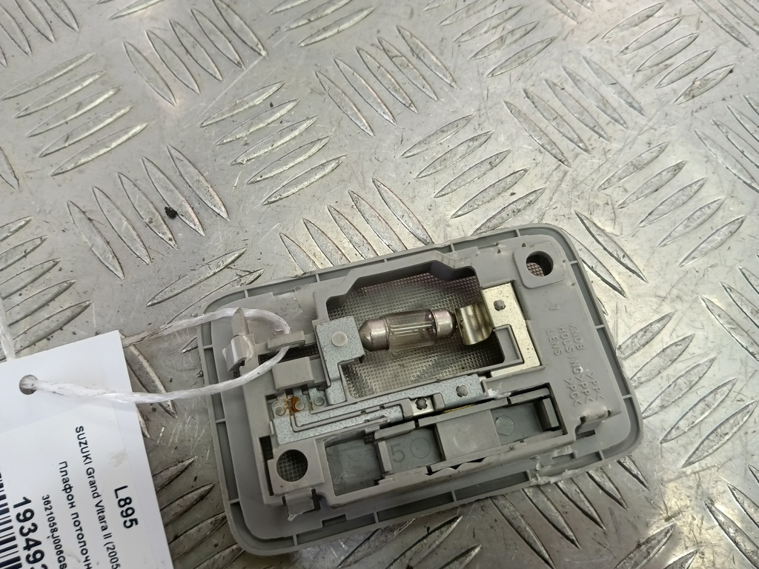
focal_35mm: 23
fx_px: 504
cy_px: 284
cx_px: 380
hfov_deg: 73.9
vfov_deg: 58.9
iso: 103
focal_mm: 4.11
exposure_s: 1/50
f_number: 1.6
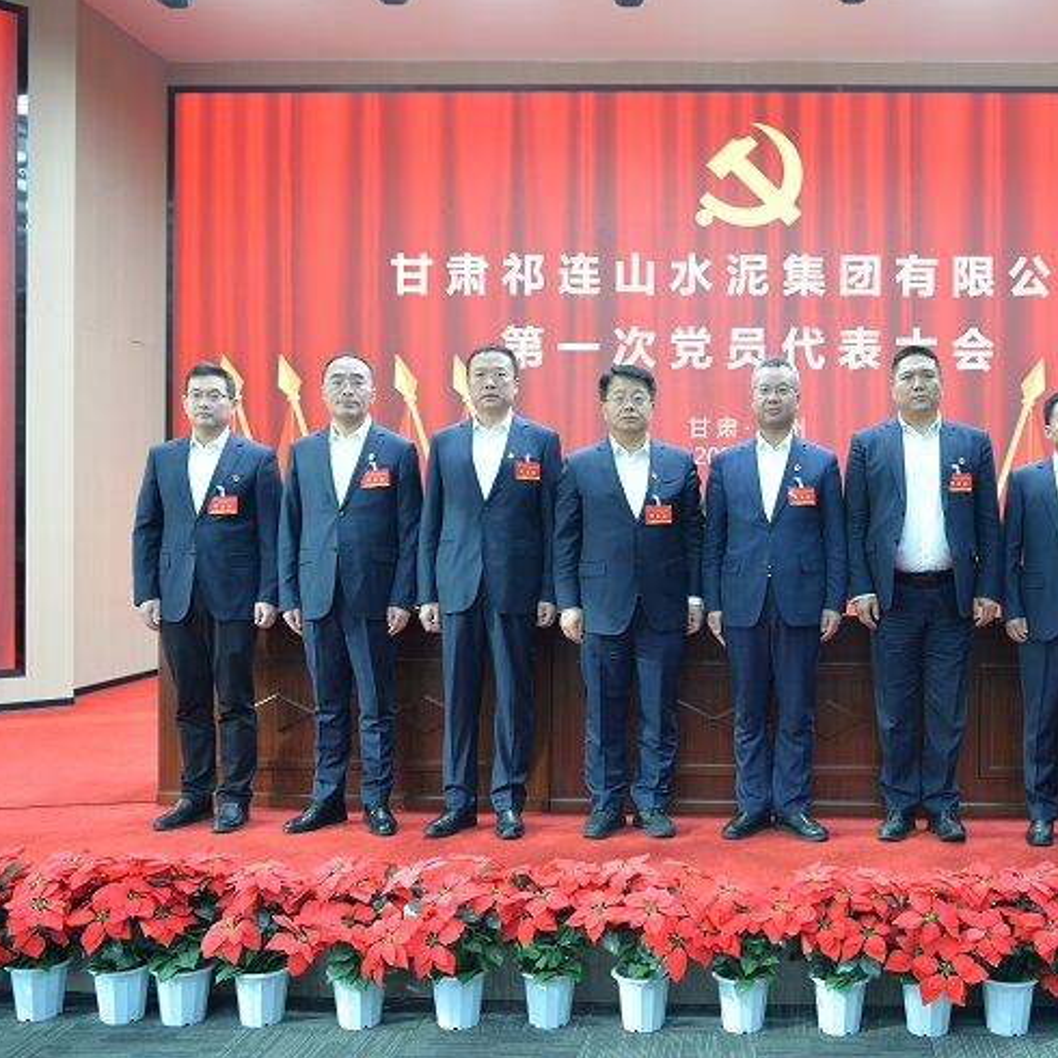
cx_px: 764
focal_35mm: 39
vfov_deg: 42.8
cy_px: 529
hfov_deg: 41.8
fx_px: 1349
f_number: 3.5
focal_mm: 30
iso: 400
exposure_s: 1/50
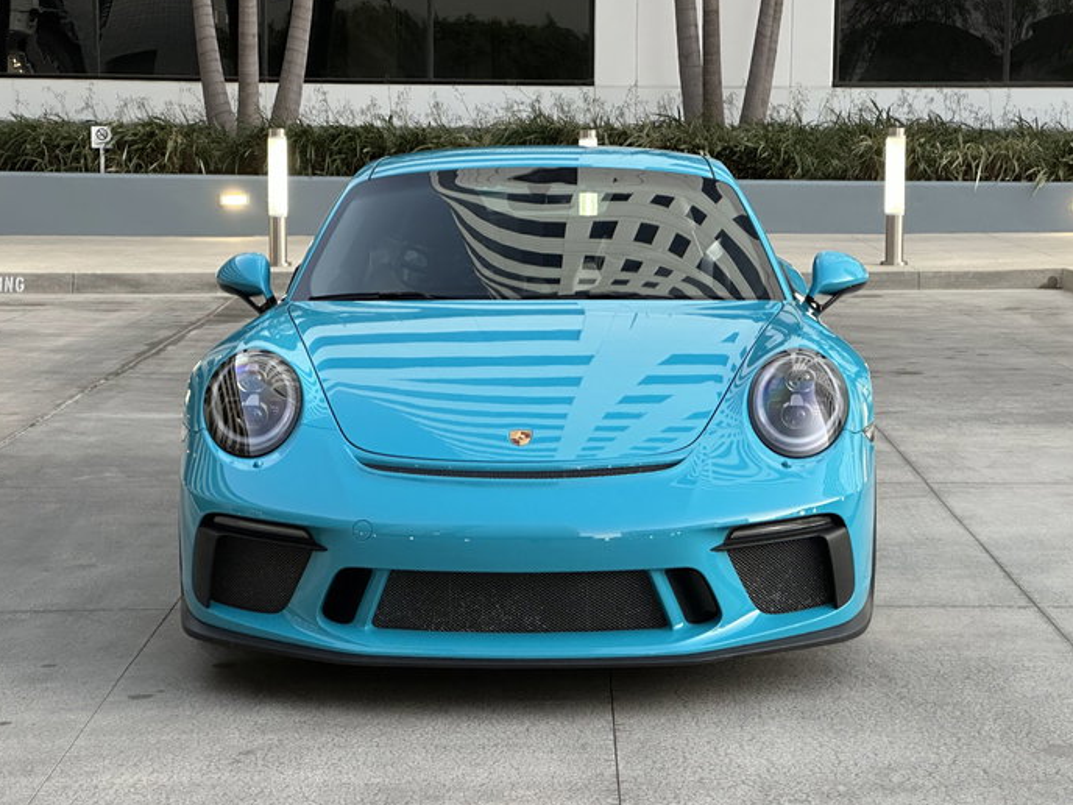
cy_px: 427
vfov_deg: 17.2
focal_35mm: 86
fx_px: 2666
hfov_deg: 22.8
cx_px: 540
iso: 320
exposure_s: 1/60
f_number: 2.8
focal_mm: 9
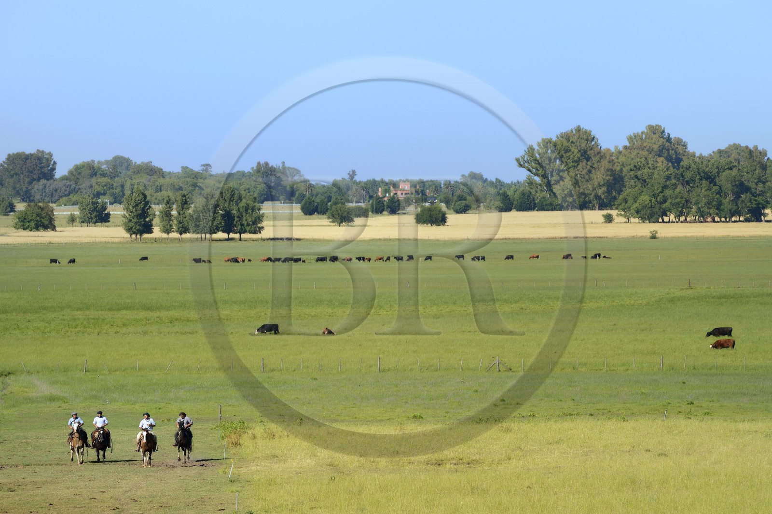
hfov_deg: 10.3
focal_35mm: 200
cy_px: 257
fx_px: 4286
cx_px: 386
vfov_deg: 6.9
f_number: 10
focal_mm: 200
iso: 200
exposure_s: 1/320
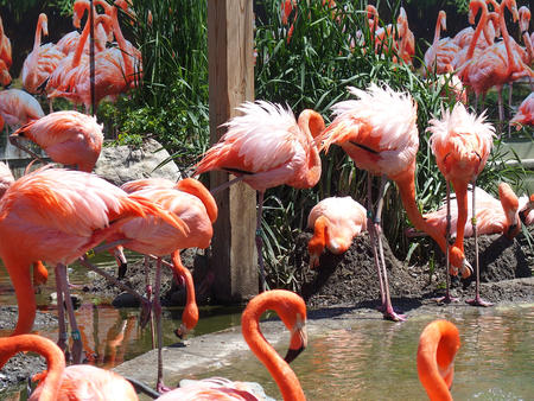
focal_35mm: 135
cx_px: 267
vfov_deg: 11.0
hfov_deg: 14.6
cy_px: 200
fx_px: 2084
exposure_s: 1/800
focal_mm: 28.8
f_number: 3.5
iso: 100
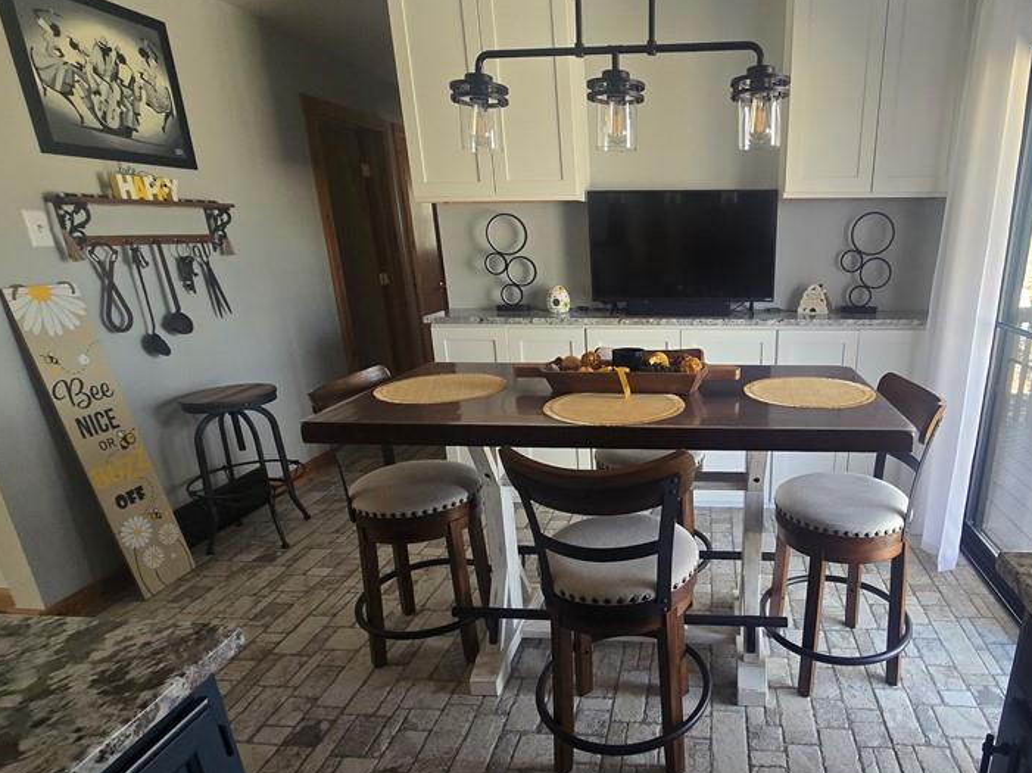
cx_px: 676
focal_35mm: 19
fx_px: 566
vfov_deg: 68.3
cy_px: 439
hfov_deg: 82.2
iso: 200
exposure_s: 1/60
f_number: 2.2
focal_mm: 2.2
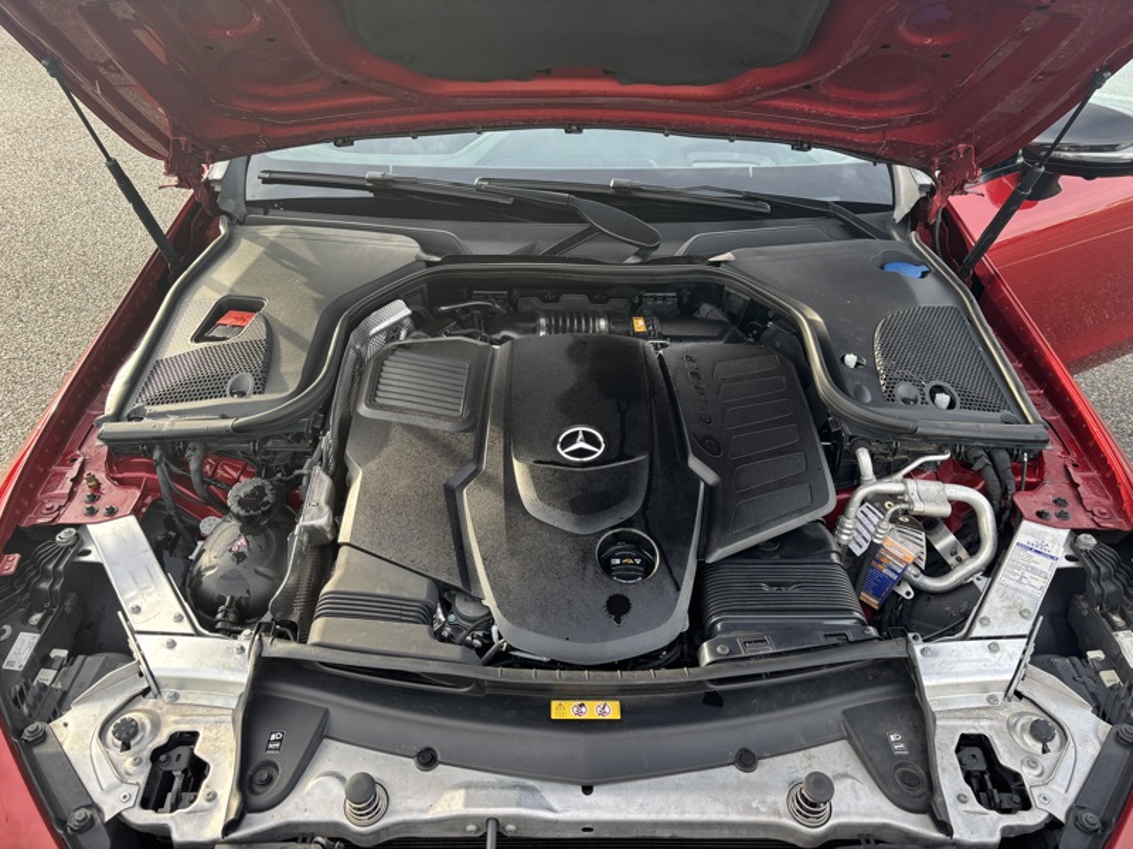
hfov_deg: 67.3
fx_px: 851
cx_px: 566
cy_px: 424
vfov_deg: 53.1
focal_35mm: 26
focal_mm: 5.96
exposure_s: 1/162
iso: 40
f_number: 1.6
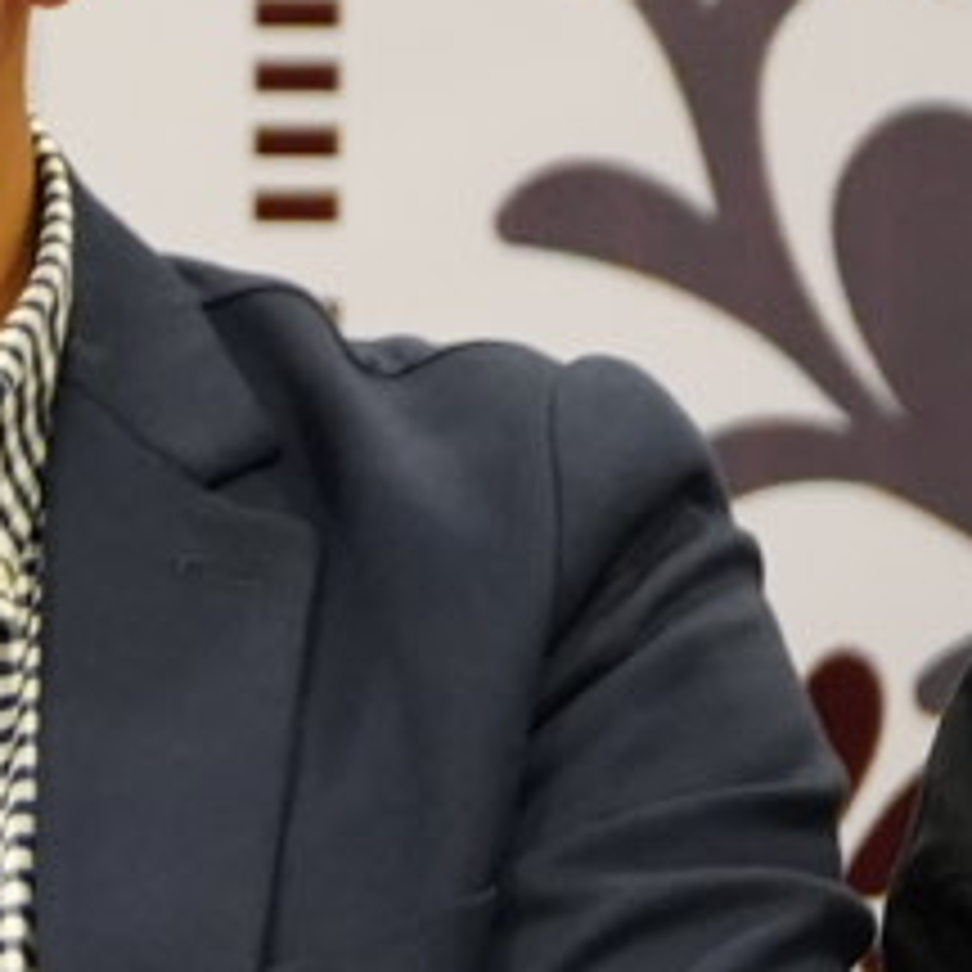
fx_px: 39583
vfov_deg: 1.4
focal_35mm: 1246
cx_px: -2570
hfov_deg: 1.4
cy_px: 387
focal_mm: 131
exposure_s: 1/100
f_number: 2.8
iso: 2000
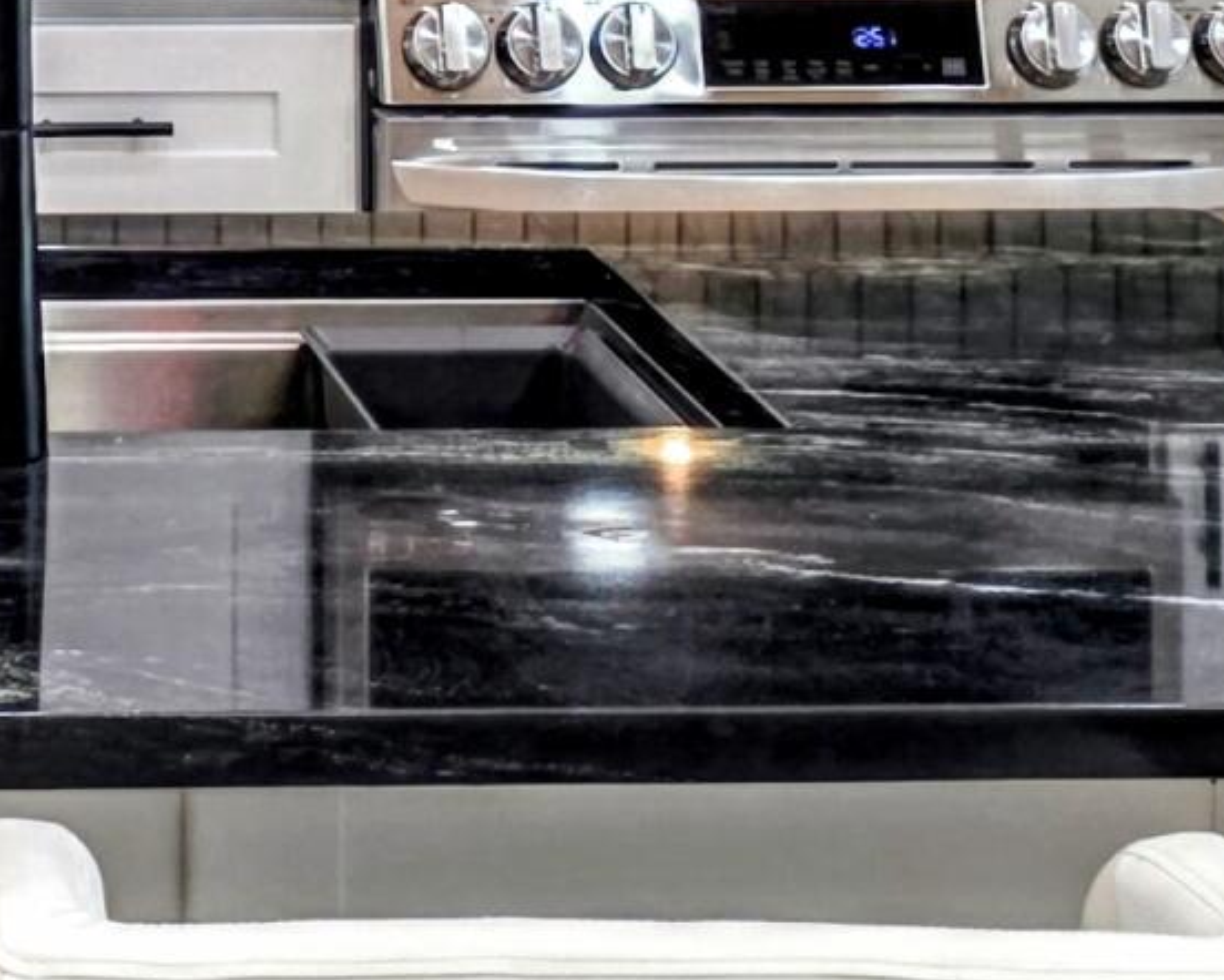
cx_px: -348
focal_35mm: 122
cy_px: -508
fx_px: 4421
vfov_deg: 12.0
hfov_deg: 15.1
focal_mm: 6.3
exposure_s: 1/120
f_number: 1.7
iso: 320
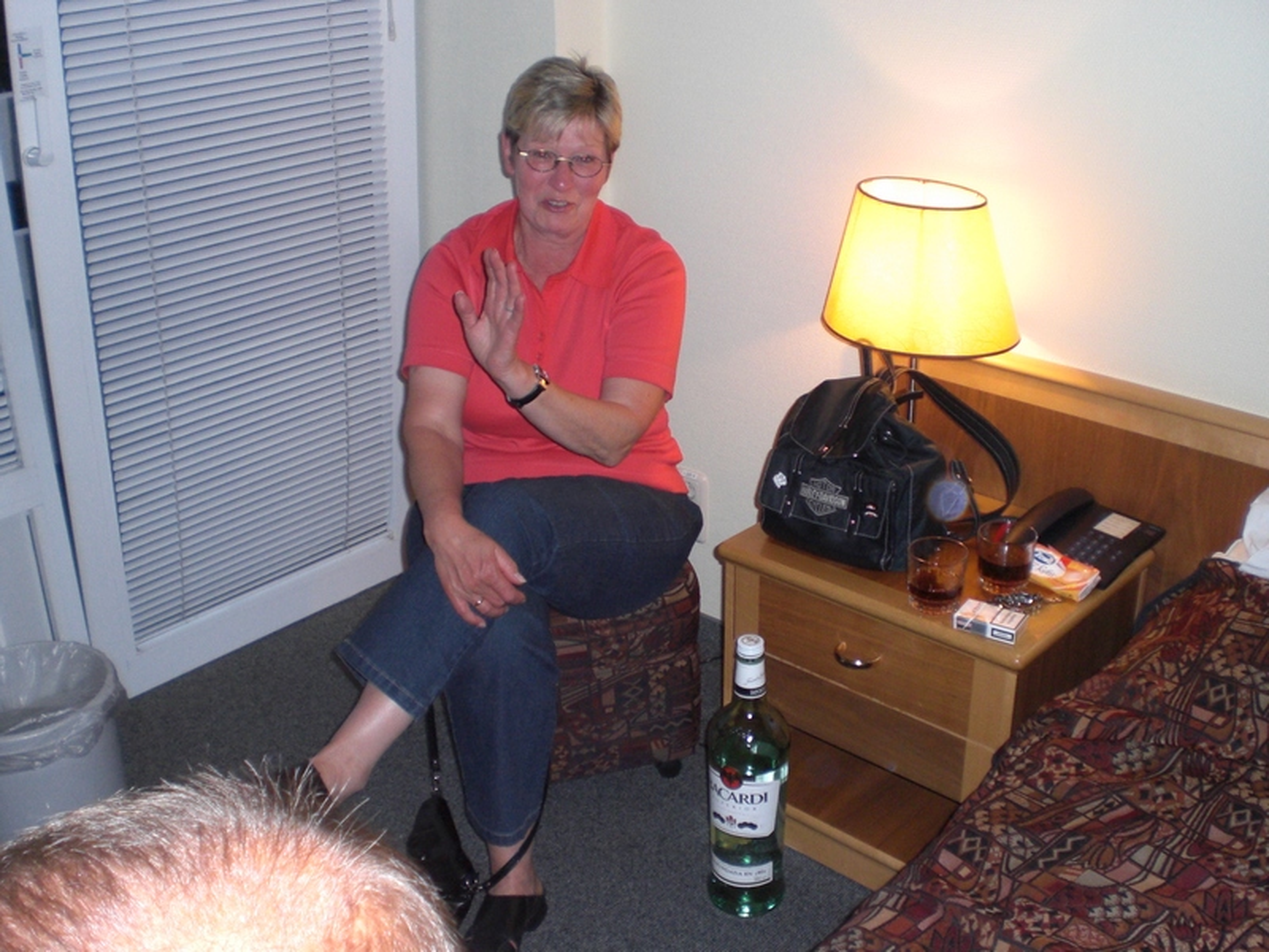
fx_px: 1393
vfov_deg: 37.7
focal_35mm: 38
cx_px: 634
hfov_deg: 49.0
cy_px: 476
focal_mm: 6.3
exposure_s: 1/60
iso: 200
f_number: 3.1
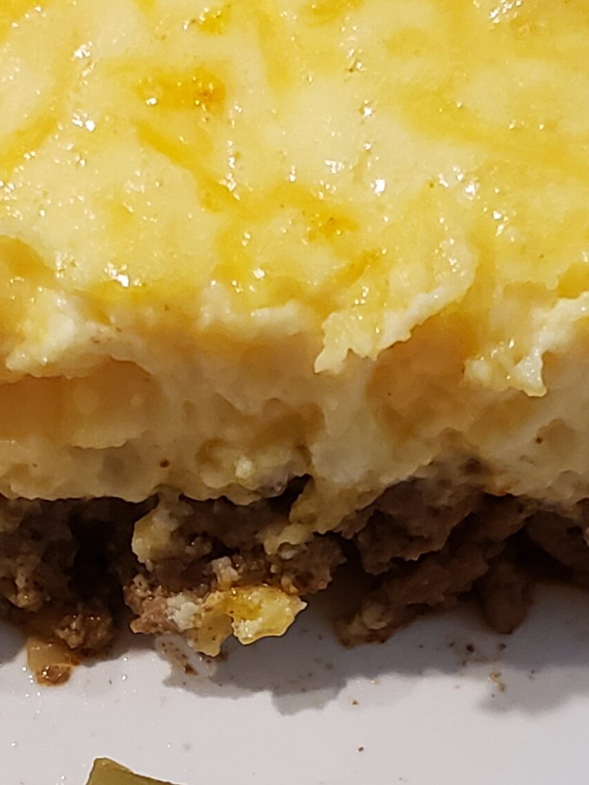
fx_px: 1339
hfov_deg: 24.4
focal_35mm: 59
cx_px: 109
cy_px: 551
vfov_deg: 32.3
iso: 320
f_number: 1.5
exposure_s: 1/40
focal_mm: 4.3
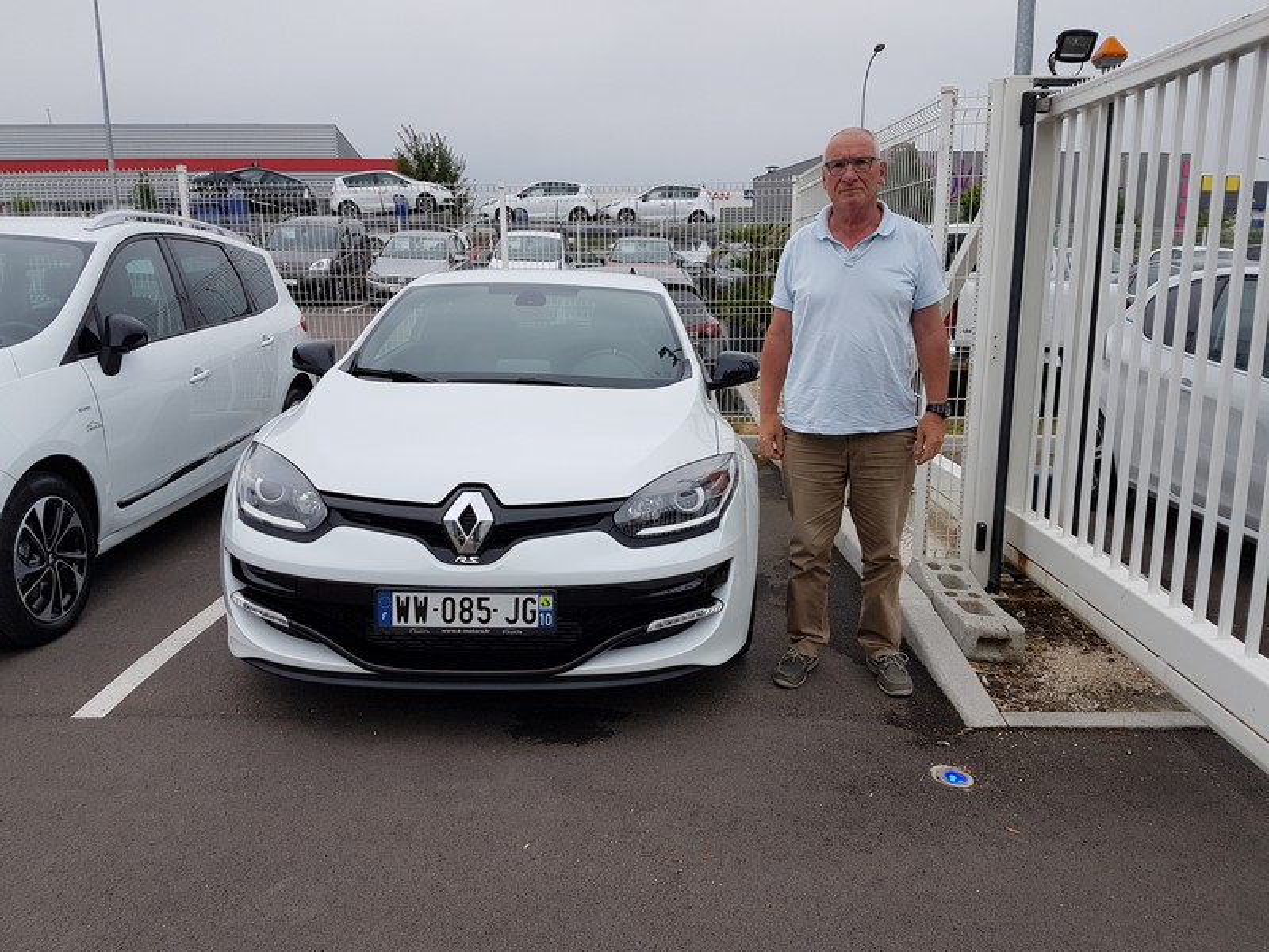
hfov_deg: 67.3
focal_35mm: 26
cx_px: 634
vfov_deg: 53.1
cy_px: 476
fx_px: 953
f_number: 1.7
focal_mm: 4.2
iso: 40
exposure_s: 1/576
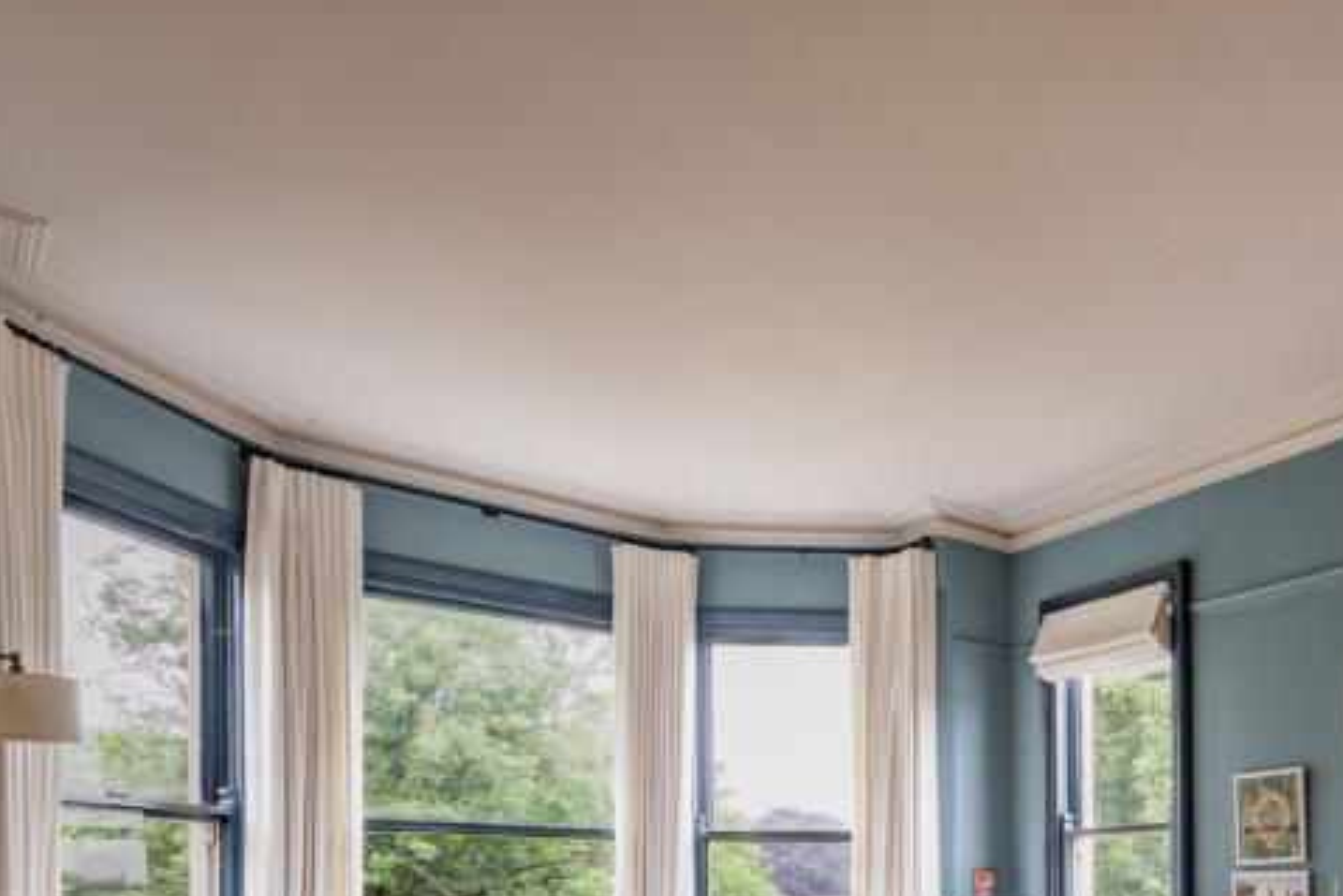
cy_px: 928
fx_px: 1119
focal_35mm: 30
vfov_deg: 38.0
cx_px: 1245
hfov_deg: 53.1
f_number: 8
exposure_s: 1/40
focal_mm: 14
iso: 500
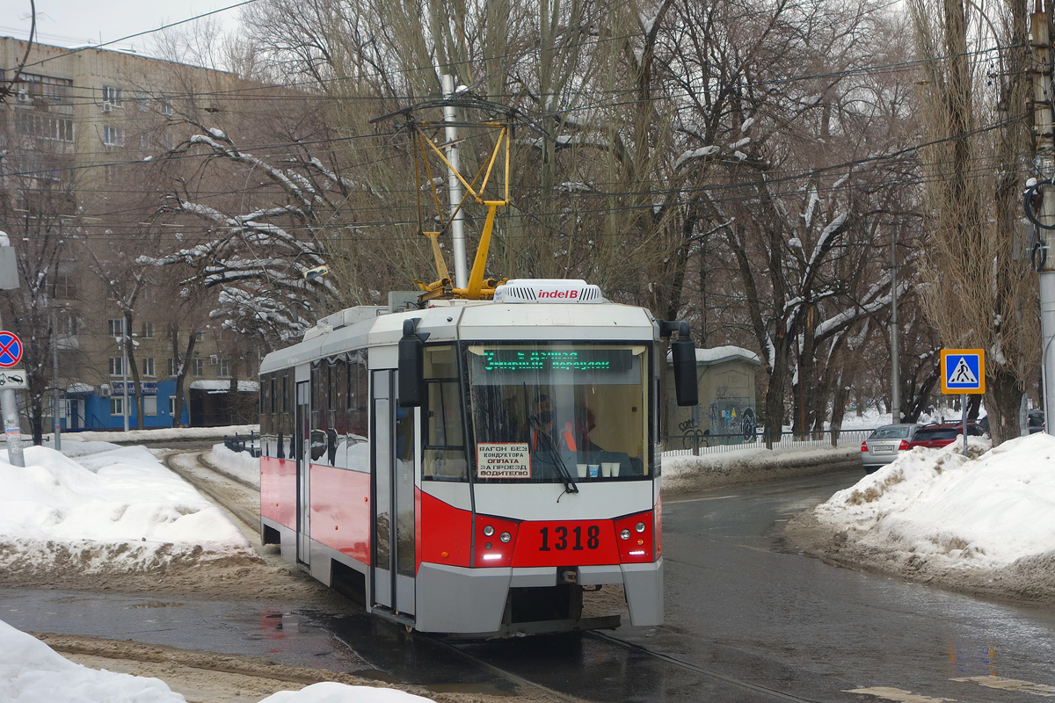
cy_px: 352
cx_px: 528
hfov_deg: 33.4
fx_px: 1758
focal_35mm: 60
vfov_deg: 22.6
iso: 125
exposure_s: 1/500
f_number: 4
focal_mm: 22.25
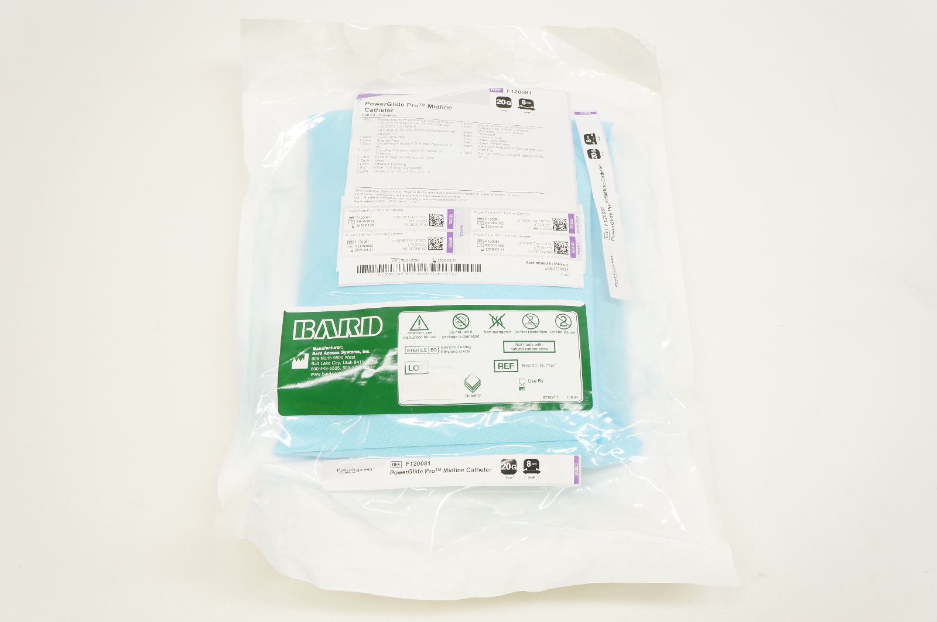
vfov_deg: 43.5
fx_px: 780
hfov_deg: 62.0
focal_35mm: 30
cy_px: 311
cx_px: 468
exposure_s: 1/60
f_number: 6.3
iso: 400
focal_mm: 20
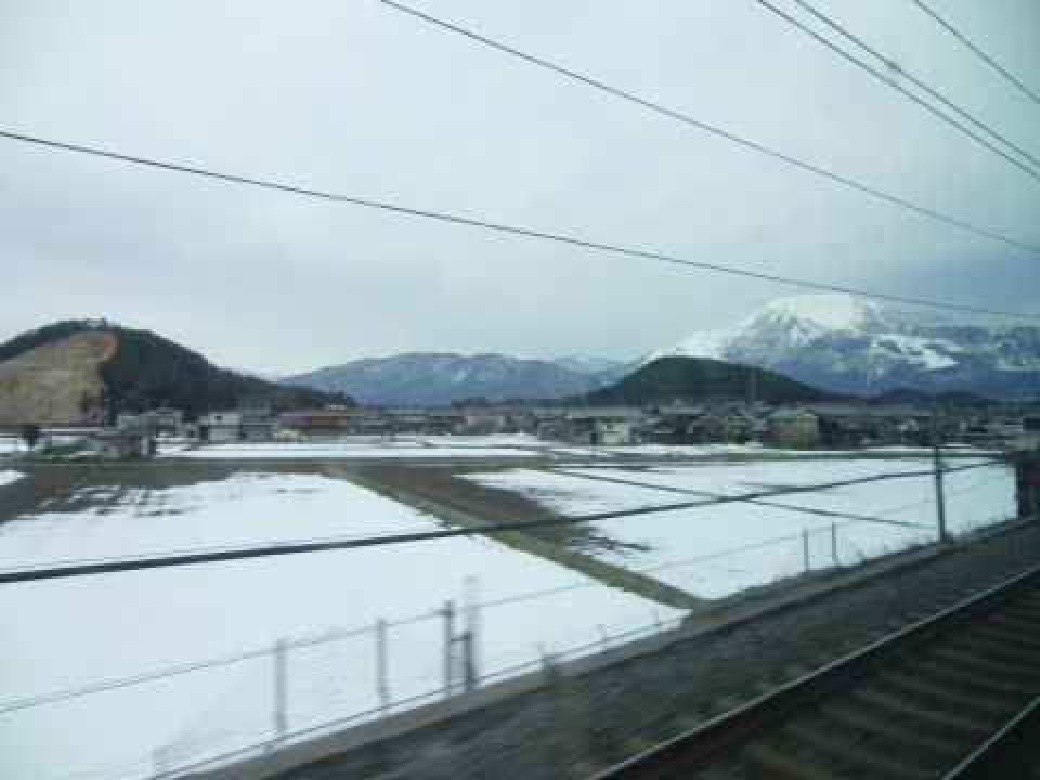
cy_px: 390
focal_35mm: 24
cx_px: 520
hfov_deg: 71.6
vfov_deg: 56.8
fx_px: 721
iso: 100
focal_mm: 4.3
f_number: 3.2
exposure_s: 1/320
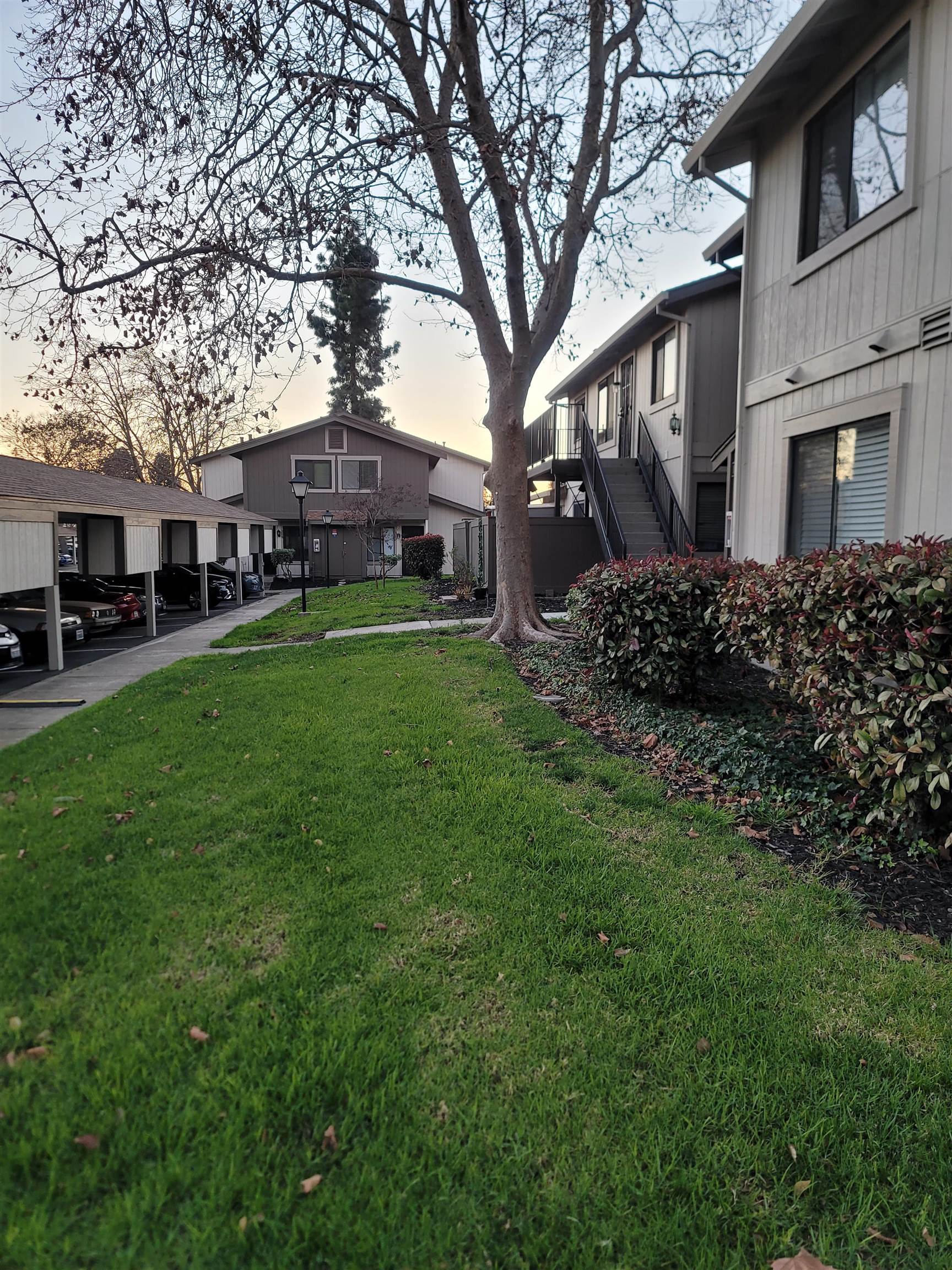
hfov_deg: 54.9
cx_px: 476
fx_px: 917
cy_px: 635
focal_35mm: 25
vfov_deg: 69.4
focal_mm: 7
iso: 64
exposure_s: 1/120
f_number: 1.8
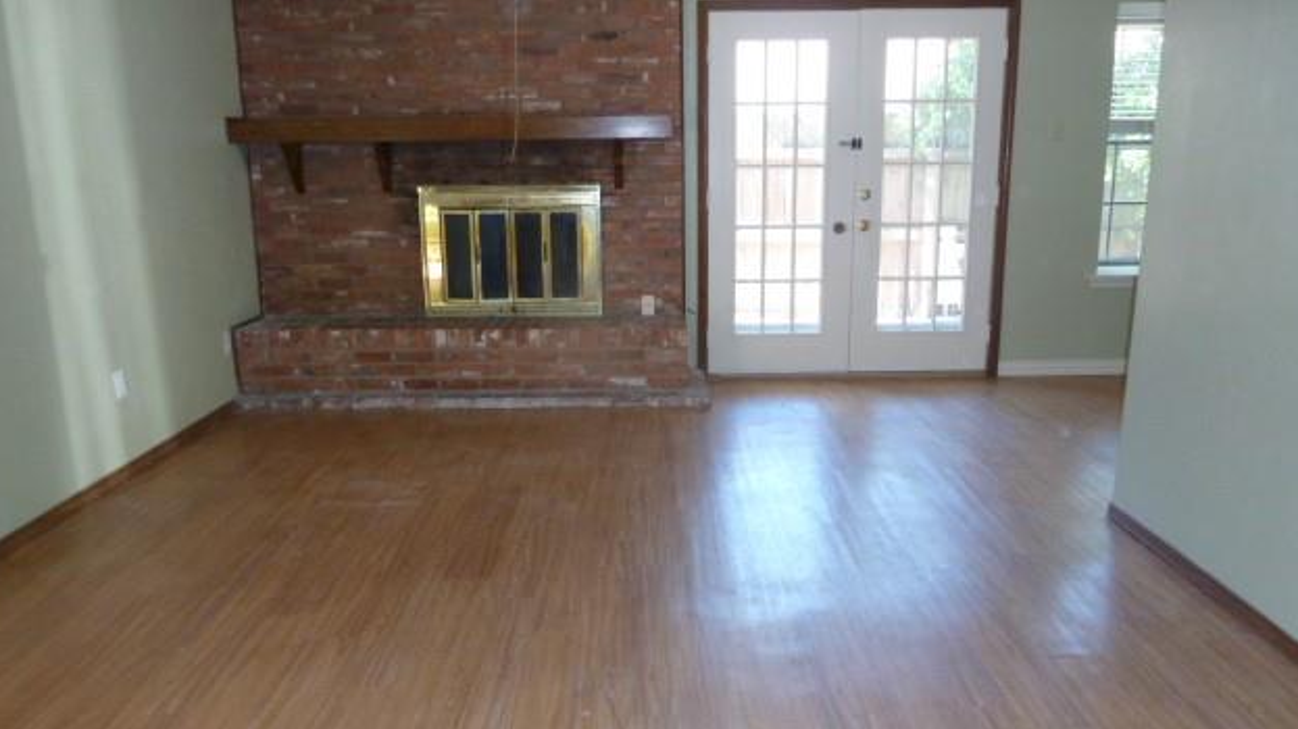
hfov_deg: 67.9
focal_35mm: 28
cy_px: 398
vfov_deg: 41.4
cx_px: 648
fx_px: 963
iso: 250
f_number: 3.3
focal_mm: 4.1
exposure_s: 1/30
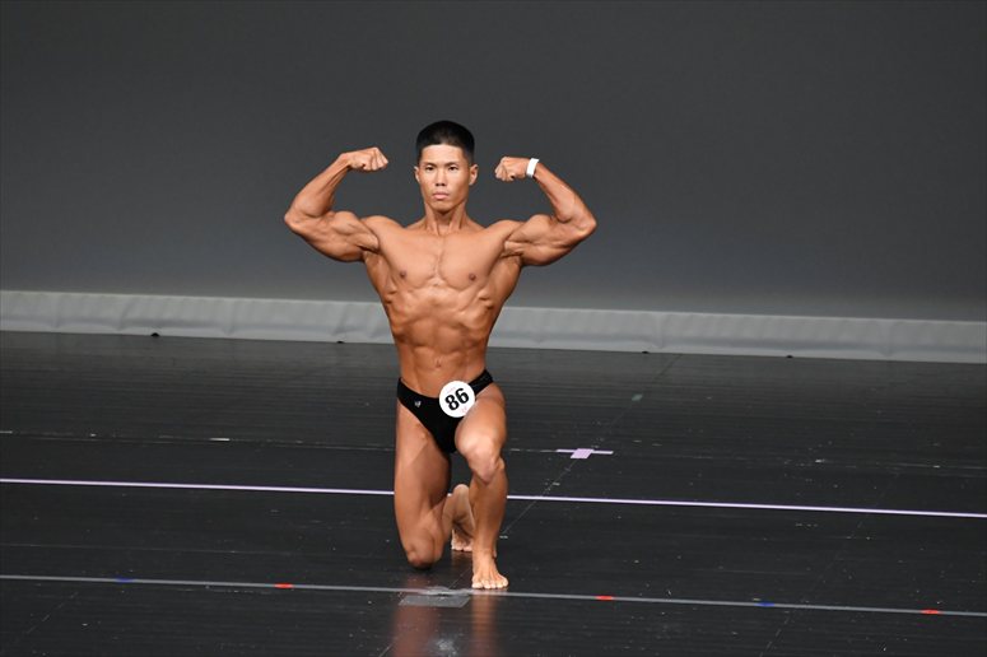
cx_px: 494
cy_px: 328
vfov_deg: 3.1
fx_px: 12332
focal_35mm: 450
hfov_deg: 4.6
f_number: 5.6
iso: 4000
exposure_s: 1/400
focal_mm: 300
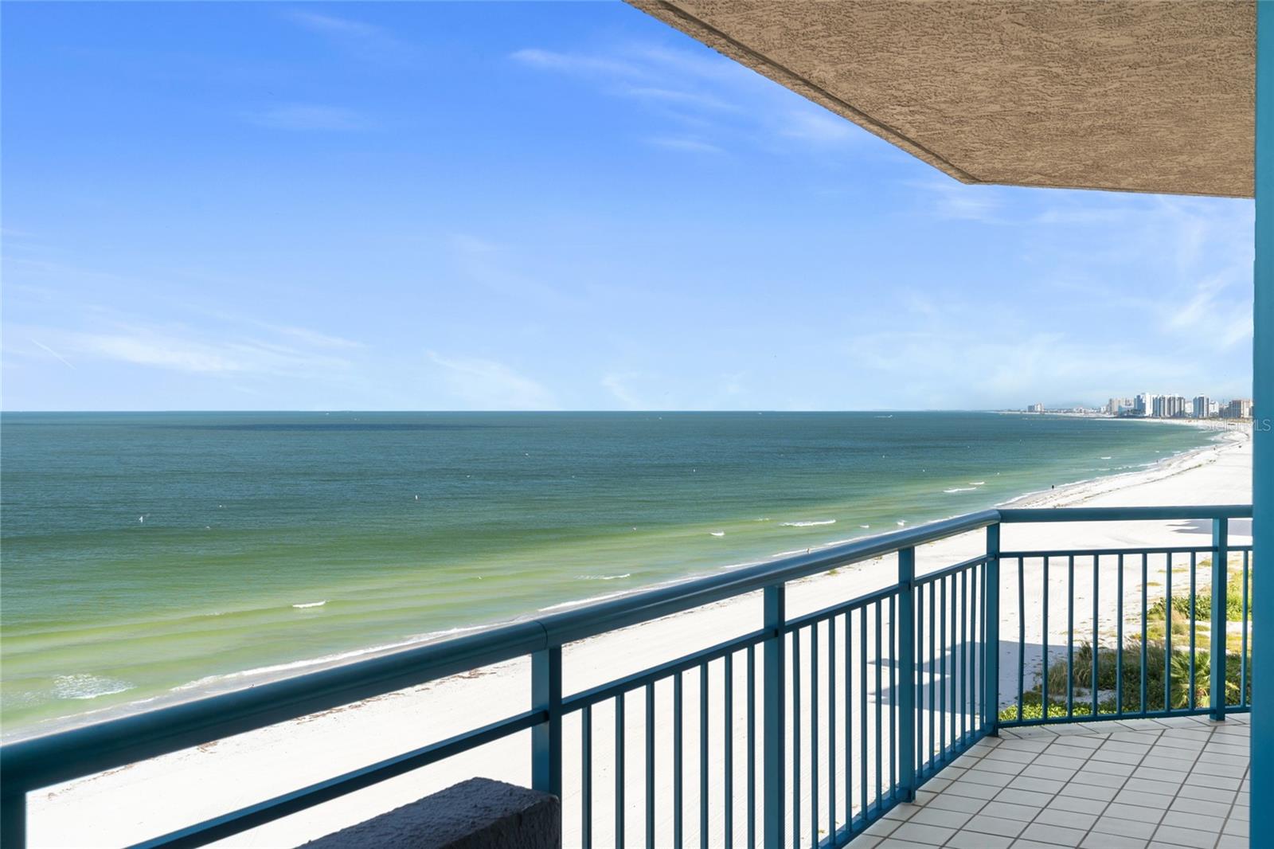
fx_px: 1238
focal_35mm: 35
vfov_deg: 37.8
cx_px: 637
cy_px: 424
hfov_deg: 54.4
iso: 250
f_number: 9
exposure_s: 1/60
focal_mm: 35
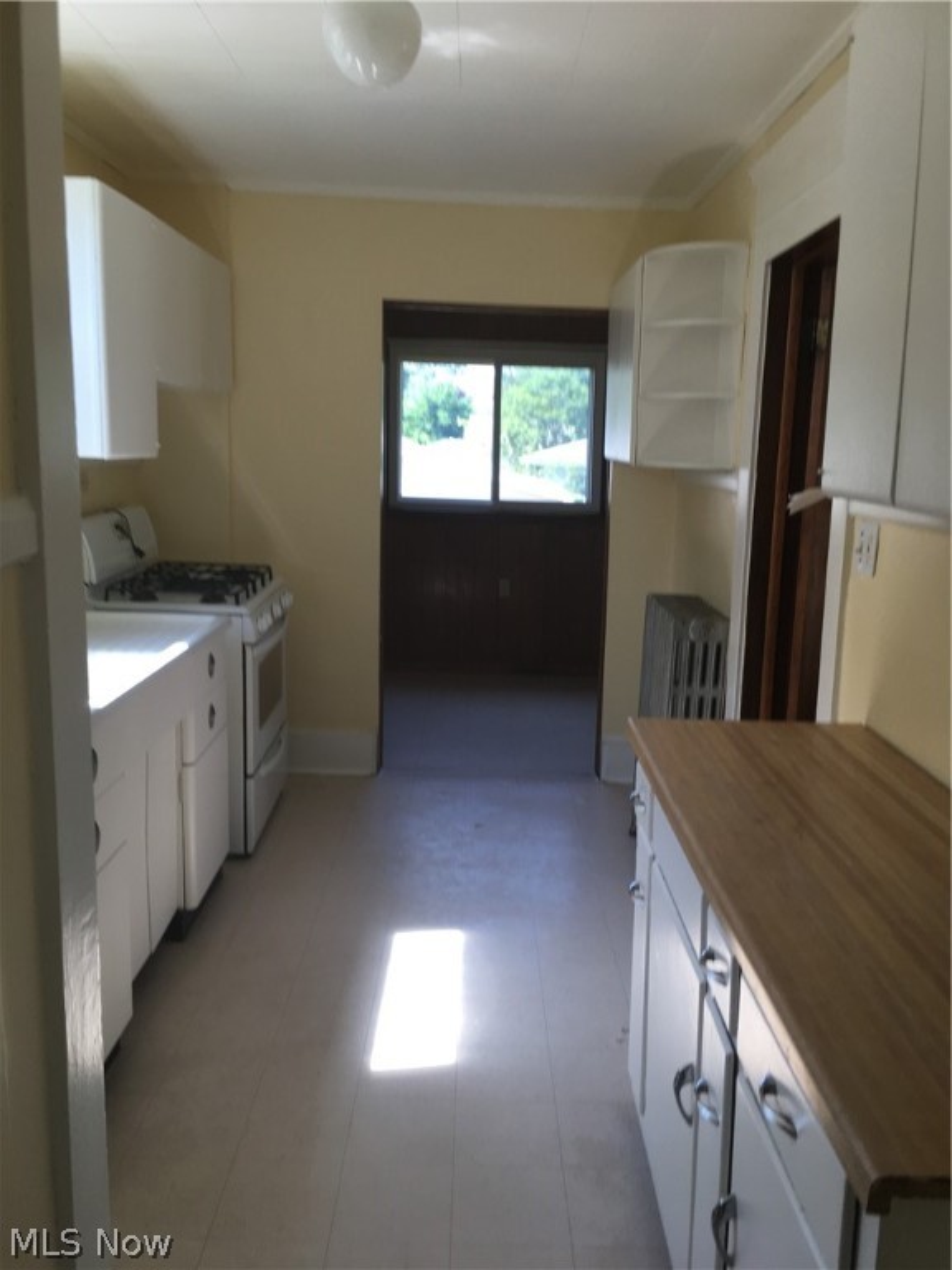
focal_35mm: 29
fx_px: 1063
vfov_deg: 61.7
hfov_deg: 48.2
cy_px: 635
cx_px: 476
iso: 40
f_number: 2.2
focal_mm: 4.15
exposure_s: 1/120
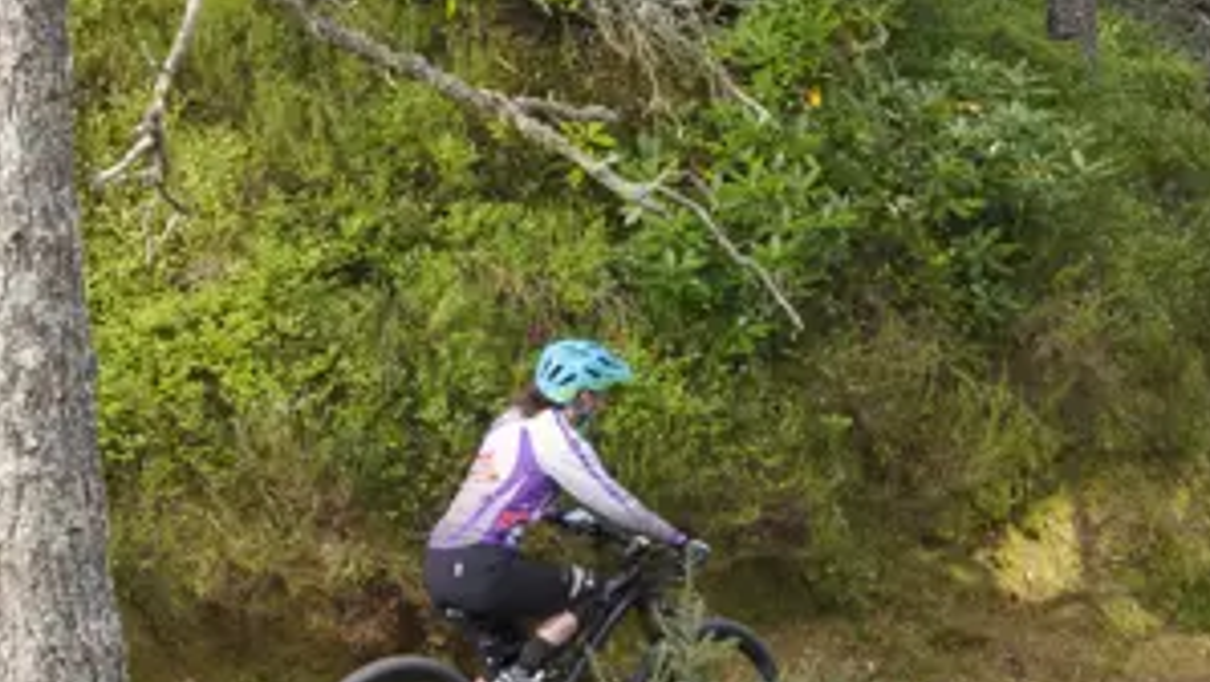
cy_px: 432
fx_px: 3949
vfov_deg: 9.9
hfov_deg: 17.4
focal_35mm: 123
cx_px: 836
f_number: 7.1
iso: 2000
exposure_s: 1/200
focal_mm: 35
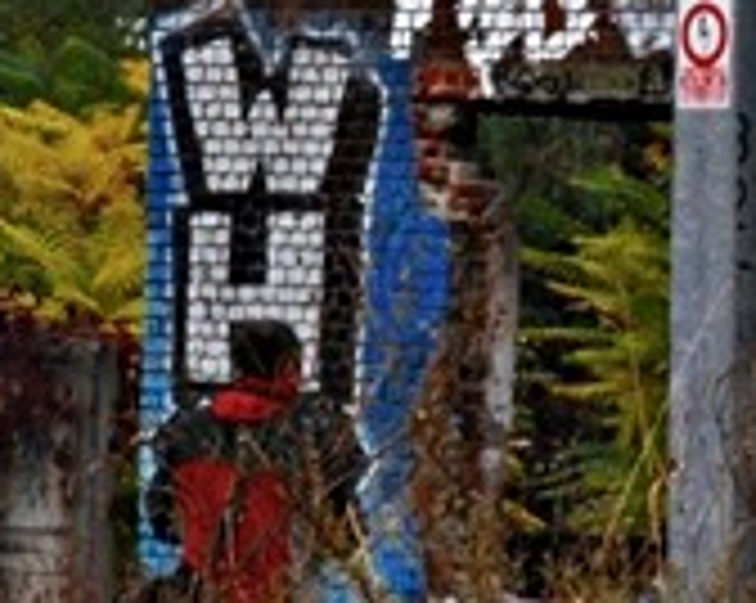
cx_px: -140
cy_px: -335
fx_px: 10504
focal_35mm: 470
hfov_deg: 4.1
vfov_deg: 3.3
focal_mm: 70
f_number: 32
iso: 640
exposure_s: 1/100
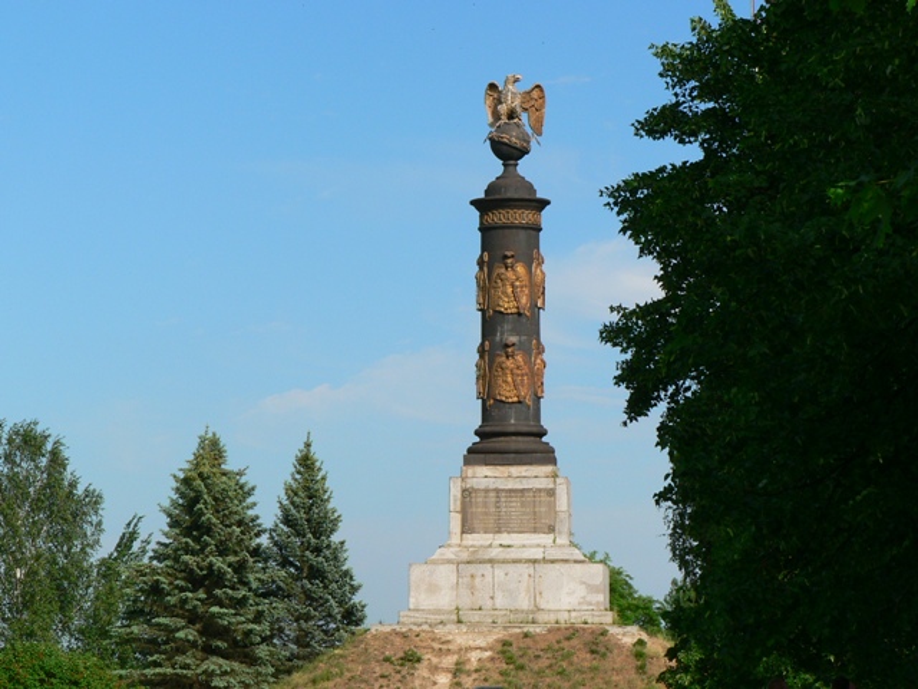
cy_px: 344
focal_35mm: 130
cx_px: 459
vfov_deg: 11.4
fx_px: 3448
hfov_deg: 15.2
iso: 80
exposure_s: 1/400
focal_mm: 21.6
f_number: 5.6
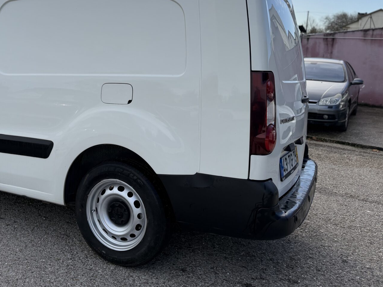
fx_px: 398
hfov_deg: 49.8
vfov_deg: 39.2
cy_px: 94
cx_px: 108
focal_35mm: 36
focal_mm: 6.76
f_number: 1.78
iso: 100
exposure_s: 1/2703
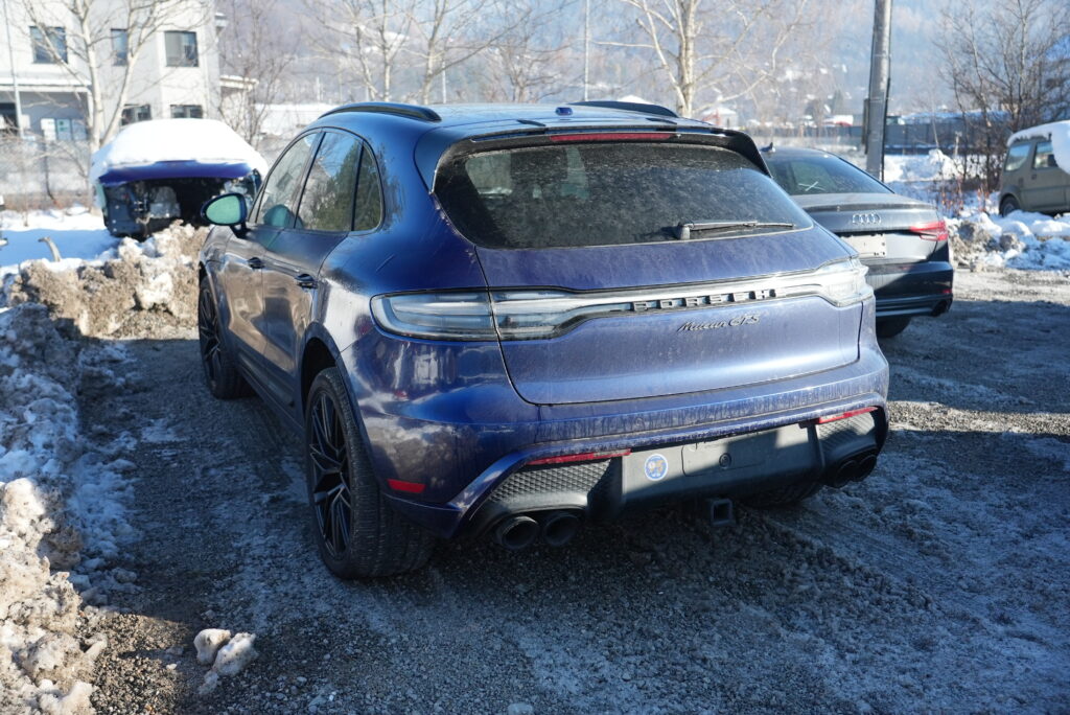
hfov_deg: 55.8
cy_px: 358
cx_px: 535
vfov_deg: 38.9
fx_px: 1011
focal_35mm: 34
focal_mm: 34
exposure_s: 1/160
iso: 1250
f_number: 4
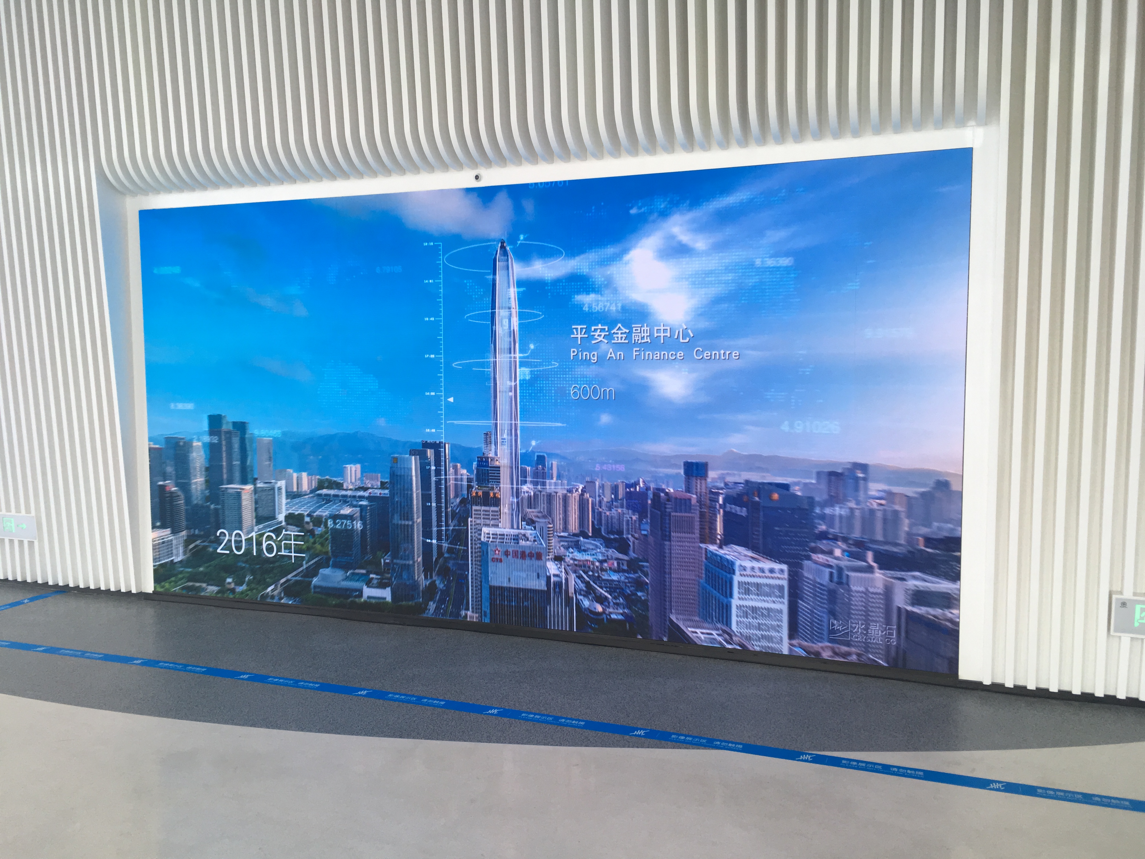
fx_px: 959
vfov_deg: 48.2
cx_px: 572
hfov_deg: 61.7
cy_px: 430
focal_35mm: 29
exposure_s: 1/100
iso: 40
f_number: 2.2
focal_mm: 4.15
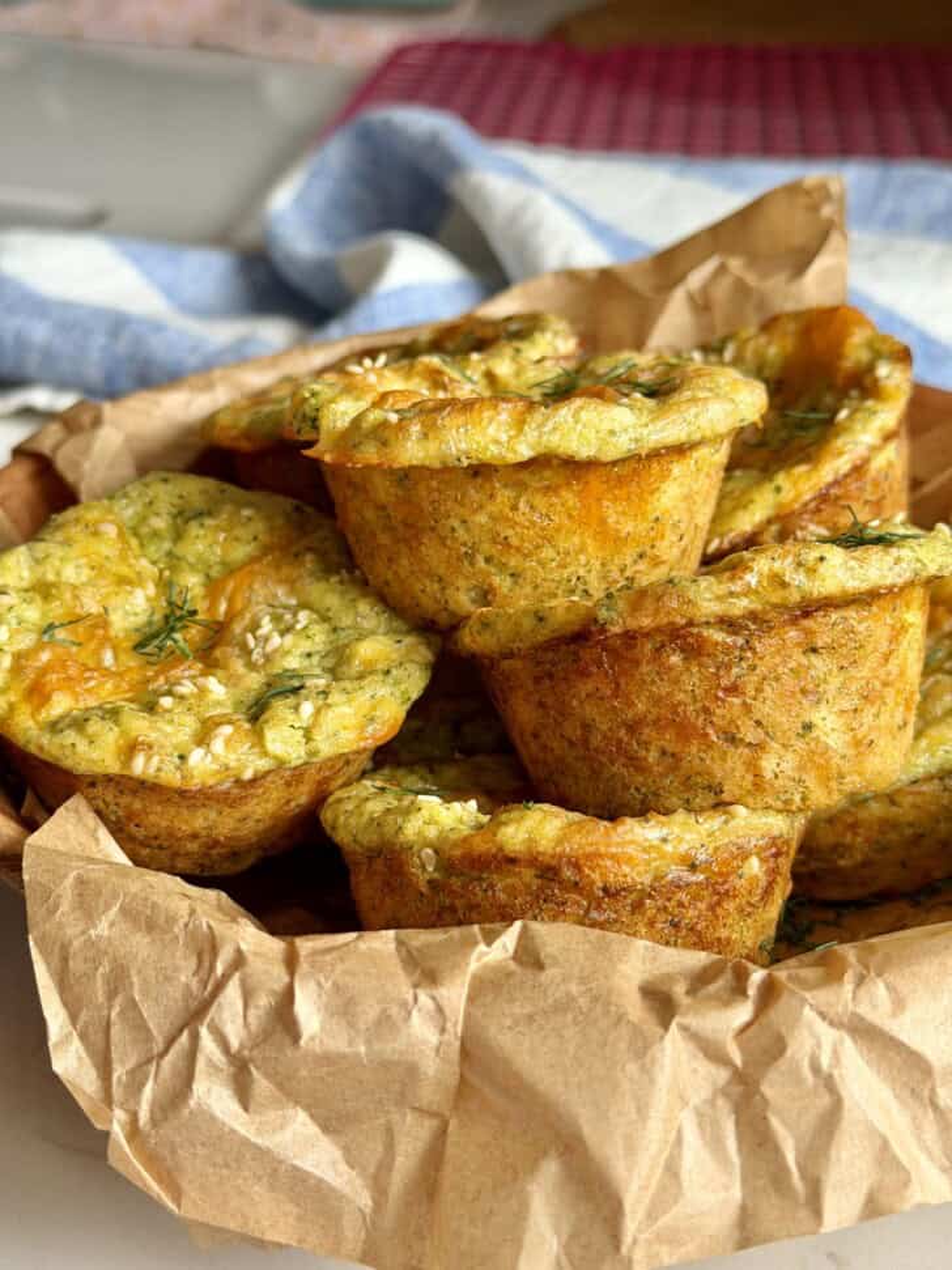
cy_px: 635
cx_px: 476
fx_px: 1760
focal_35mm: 48
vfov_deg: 39.7
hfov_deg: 30.3
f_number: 1.8
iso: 100
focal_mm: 6.8
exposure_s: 1/60
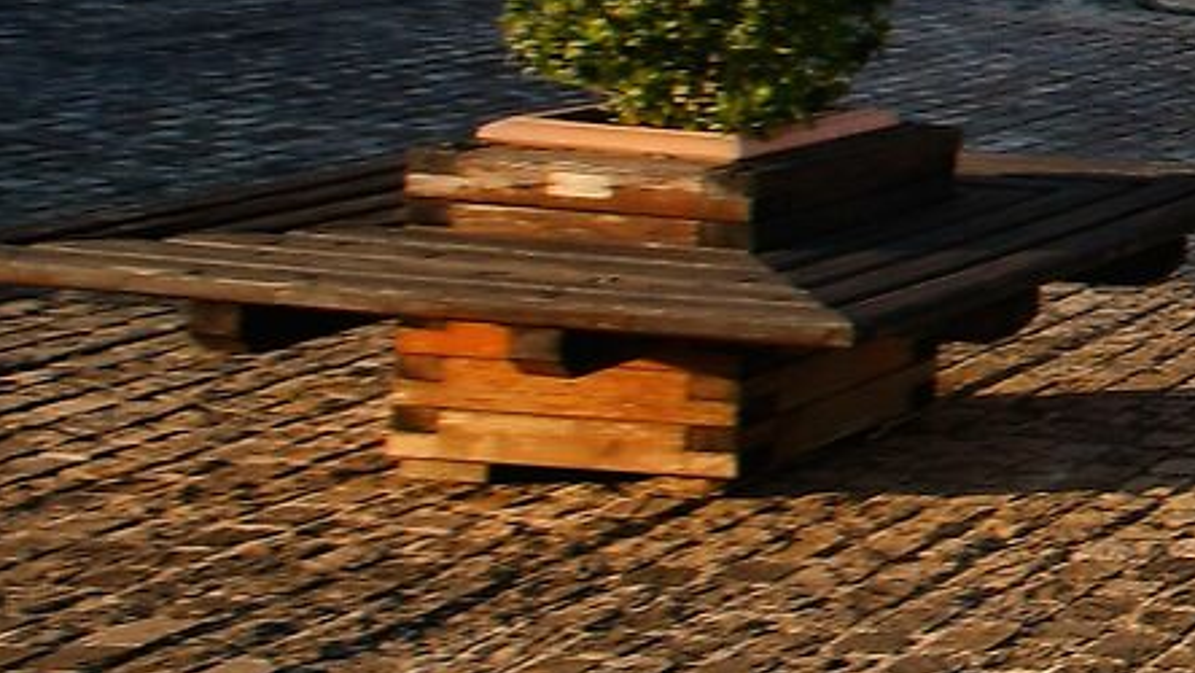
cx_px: 2643
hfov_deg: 16.2
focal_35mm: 85
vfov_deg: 13.5
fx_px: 2694
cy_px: -291
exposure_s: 1/200
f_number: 8
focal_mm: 10
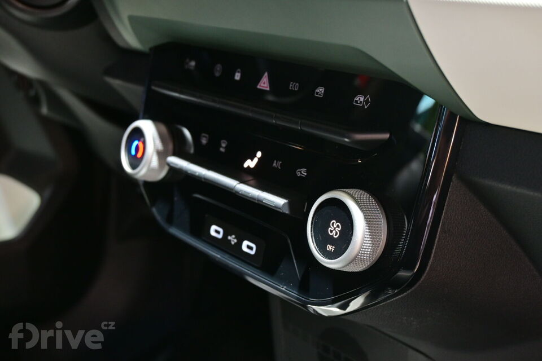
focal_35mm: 49
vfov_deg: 27.7
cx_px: 271
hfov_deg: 40.5
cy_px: 180
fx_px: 734
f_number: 6.3
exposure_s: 1/10
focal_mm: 32.5
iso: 800
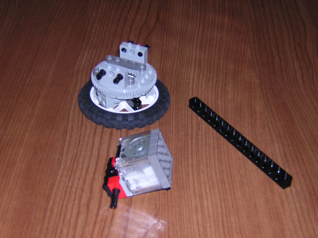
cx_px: 159
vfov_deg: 22.3
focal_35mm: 66
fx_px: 606
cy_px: 119
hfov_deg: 29.4
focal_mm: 8.6
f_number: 3.5
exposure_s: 1/60.1
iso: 100
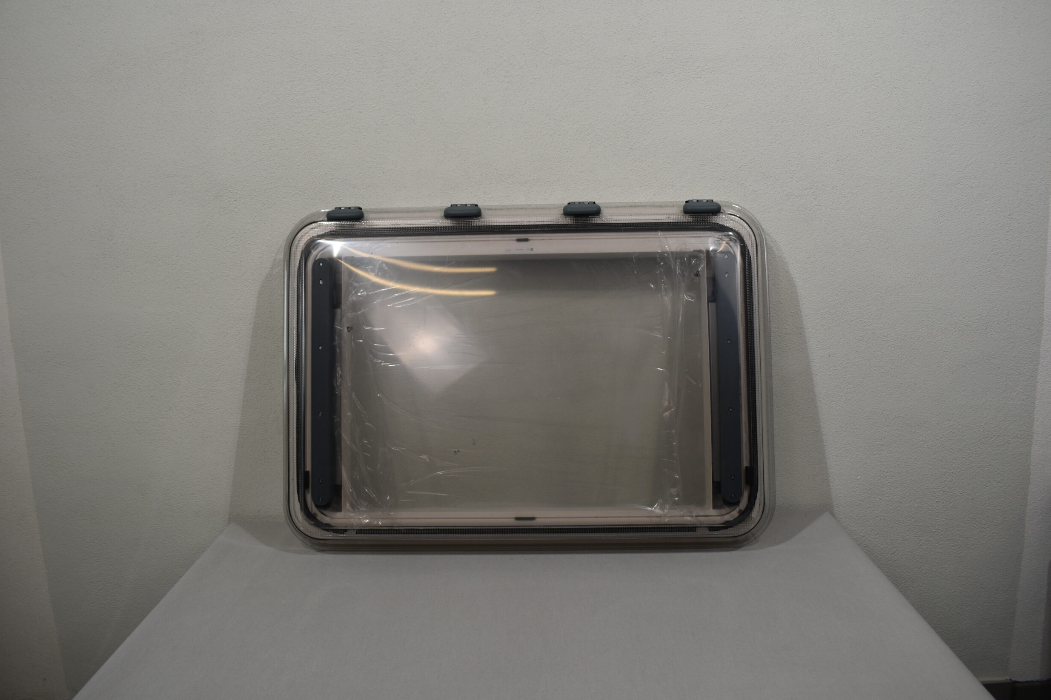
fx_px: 817
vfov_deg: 46.4
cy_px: 341
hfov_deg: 65.5
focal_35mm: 28
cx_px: 533
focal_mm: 18
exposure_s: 1/125
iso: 250
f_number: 5.6
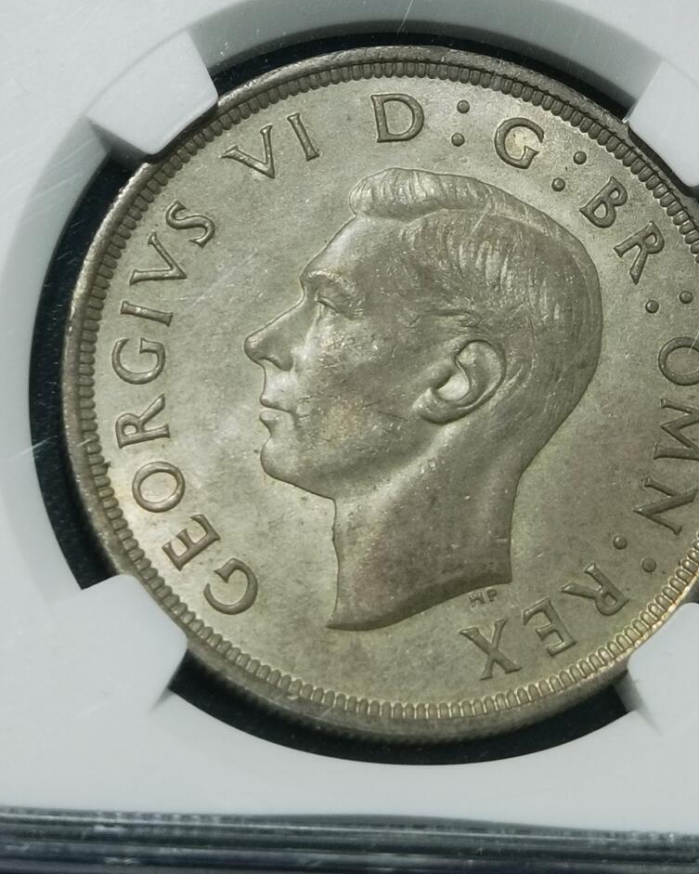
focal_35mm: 112
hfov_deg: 13.8
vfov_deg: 17.0
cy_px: 150
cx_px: 389
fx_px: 2896
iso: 80
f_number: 1.9
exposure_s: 1/100
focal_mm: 6.67
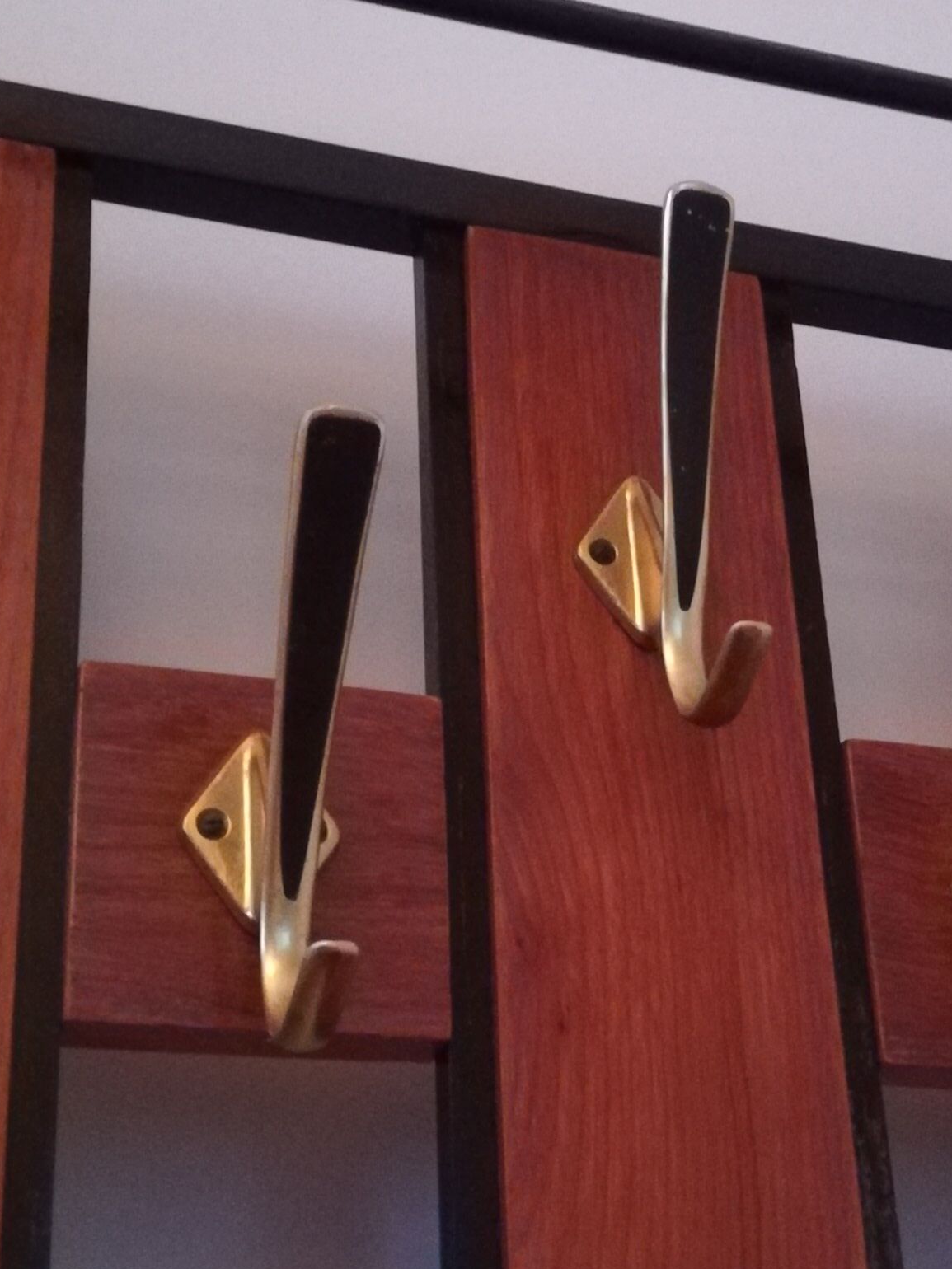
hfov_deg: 21.8
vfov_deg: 29.0
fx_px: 2457
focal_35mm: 67
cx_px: 647
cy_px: 606
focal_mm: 3.83
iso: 2000
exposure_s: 1/14.3
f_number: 2.2
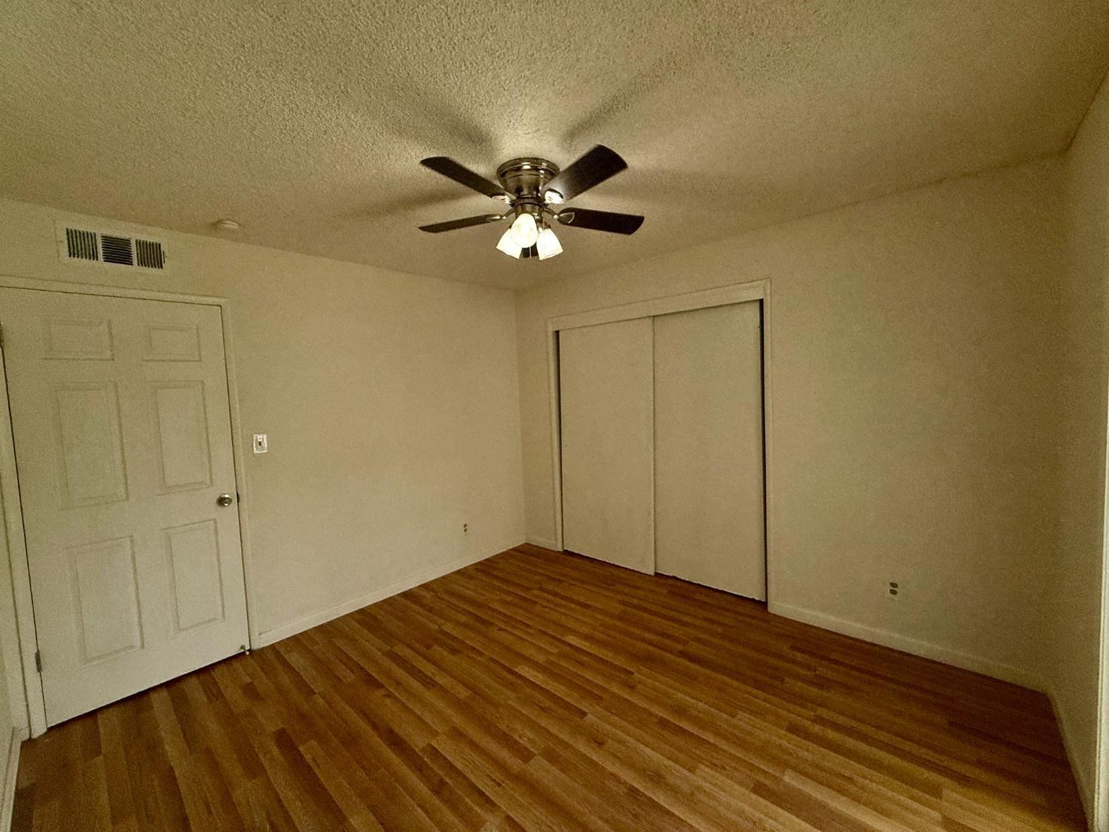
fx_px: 449
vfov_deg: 85.7
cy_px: 416
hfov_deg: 102.1
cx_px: 554
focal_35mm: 14
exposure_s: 1/344
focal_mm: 2.22
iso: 50
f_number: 2.2
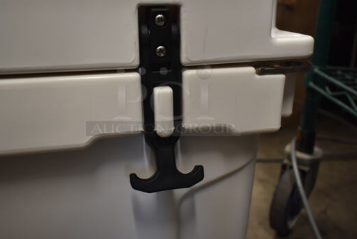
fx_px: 317
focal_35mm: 32
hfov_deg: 58.6
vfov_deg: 41.0
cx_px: 164
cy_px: 99
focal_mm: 18
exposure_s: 1/30
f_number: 3.5
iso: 500
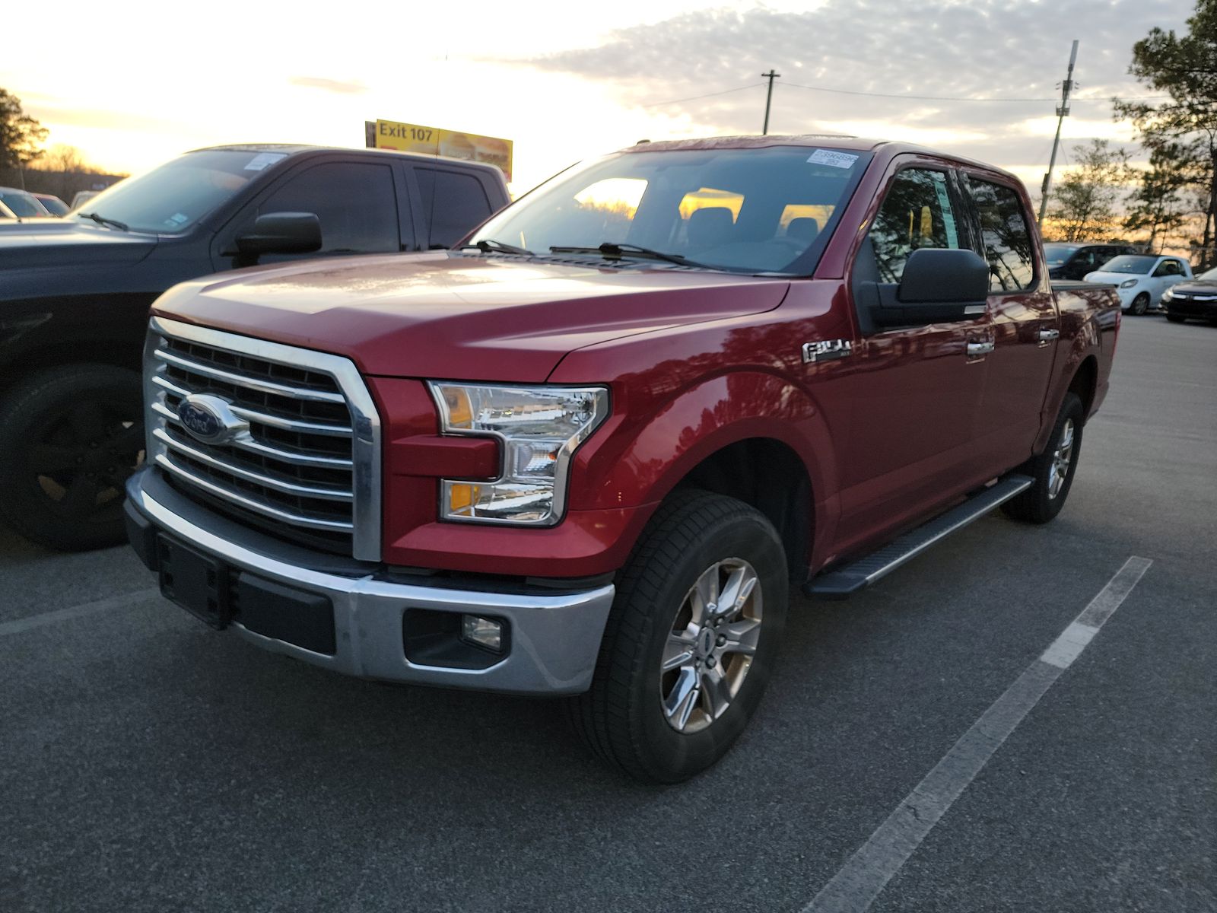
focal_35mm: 24
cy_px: 456
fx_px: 844
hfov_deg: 71.6
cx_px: 608
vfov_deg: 56.8
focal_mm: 6.7
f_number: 1.8
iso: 76
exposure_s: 1/59
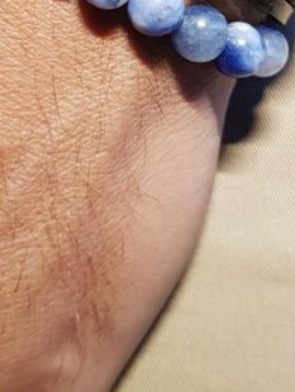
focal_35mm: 67
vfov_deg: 26.8
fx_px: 760
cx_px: 87
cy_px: -28
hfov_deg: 21.8
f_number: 1.7
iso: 100
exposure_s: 1/50
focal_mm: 4.2
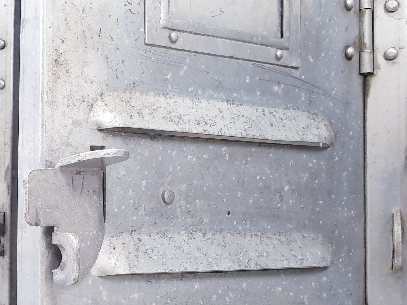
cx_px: -29
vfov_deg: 25.5
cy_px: 210
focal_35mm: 57
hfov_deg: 30.6
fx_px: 670
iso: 320
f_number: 2.4
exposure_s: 1/50
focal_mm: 4.3
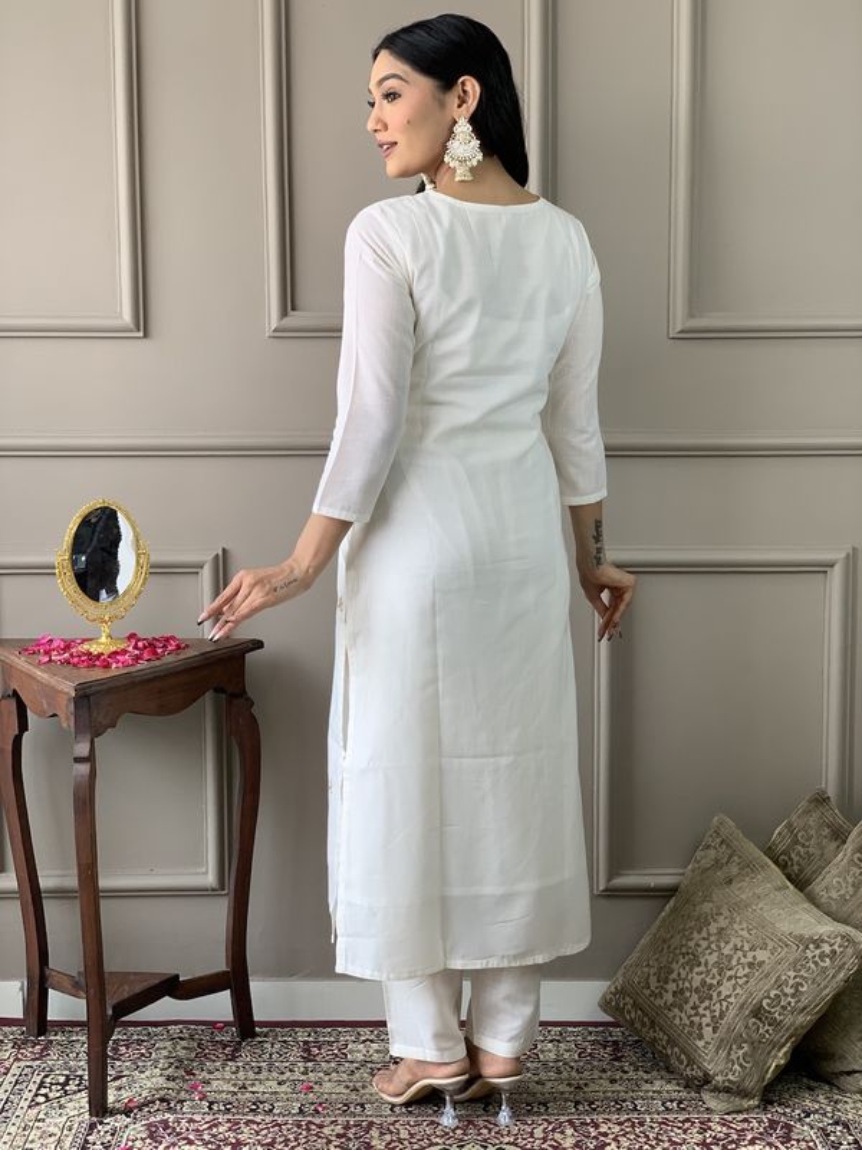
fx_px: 1727
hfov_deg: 28.0
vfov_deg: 36.8
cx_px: 431
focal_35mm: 52
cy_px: 575
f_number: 2.4
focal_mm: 6
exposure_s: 1/100
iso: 40
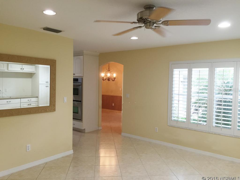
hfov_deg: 61.7
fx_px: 201
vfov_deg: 48.2
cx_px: 120
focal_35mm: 29
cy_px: 90
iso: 80
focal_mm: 4.15
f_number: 2.2
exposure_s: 1/30
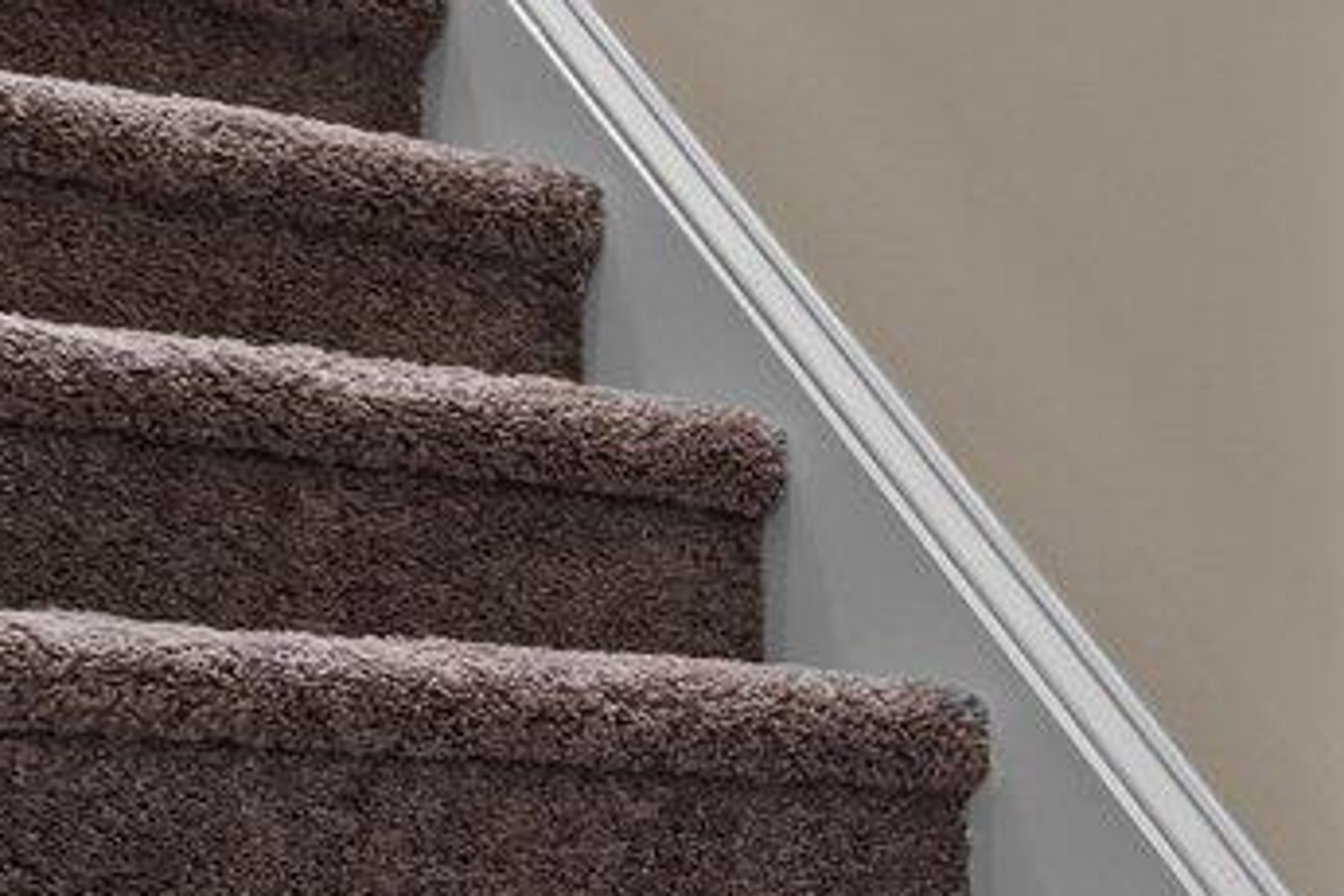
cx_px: 3093
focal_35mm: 95
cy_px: 1054
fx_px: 3546
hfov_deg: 14.8
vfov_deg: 14.0
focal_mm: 16
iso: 400
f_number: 7.1
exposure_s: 1
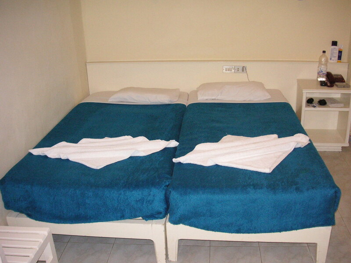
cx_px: 176
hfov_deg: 50.1
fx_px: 375
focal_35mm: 37
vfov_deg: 38.7
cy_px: 132
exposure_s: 1/45
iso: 160
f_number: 2.8
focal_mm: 6.1
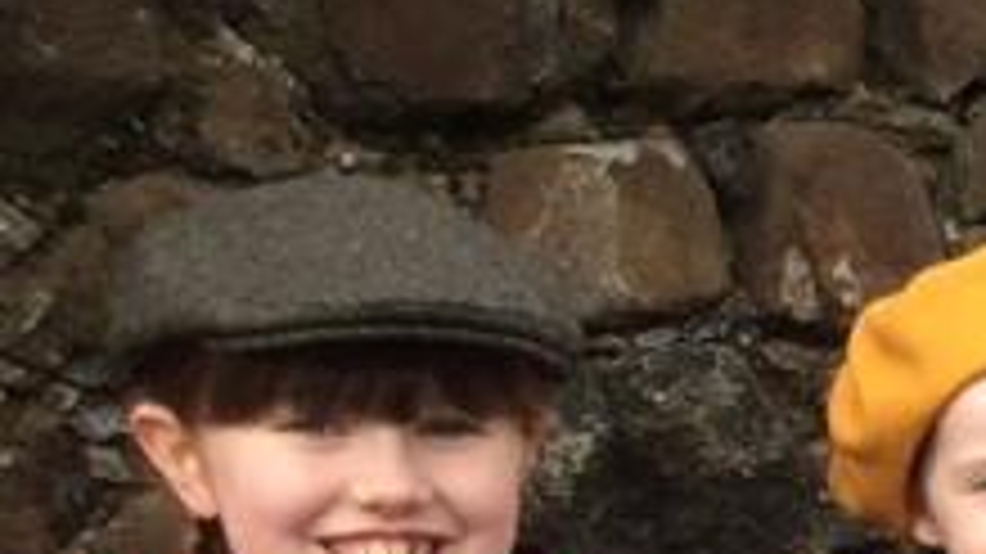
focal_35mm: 127
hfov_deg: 14.9
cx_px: 1729
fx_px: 3319
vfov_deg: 9.3
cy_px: 815
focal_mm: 3.3
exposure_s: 1/196
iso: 32
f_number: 2.4
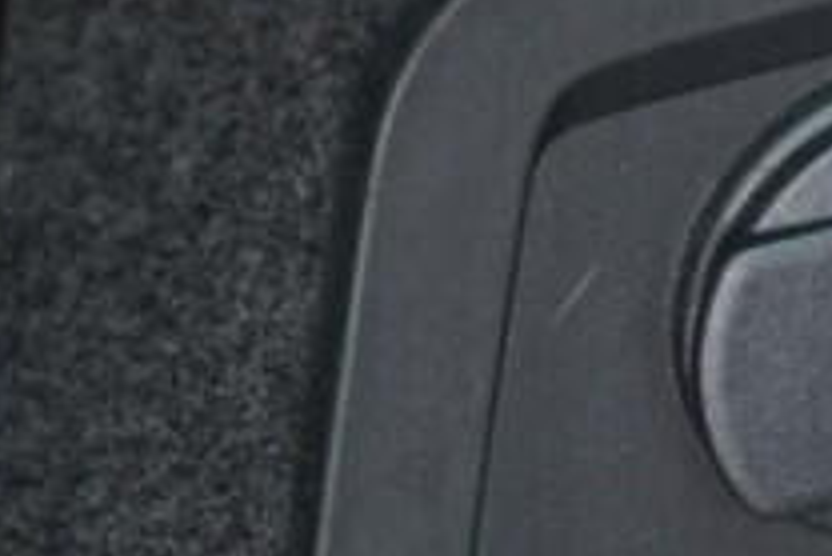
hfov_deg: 11.2
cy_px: -218
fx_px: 4093
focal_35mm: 177
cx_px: 1228
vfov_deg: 7.7
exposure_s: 1/40
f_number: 2.8
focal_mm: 24
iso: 1600
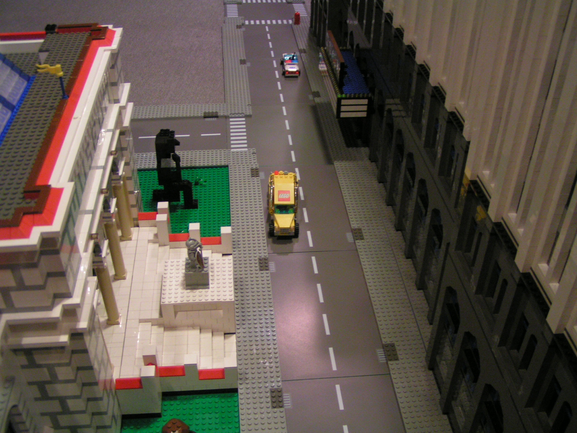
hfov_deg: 49.0
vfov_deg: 37.7
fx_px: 633
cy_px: 216
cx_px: 288
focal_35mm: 38
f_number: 2.8
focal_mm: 5.8
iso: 200
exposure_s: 1/15
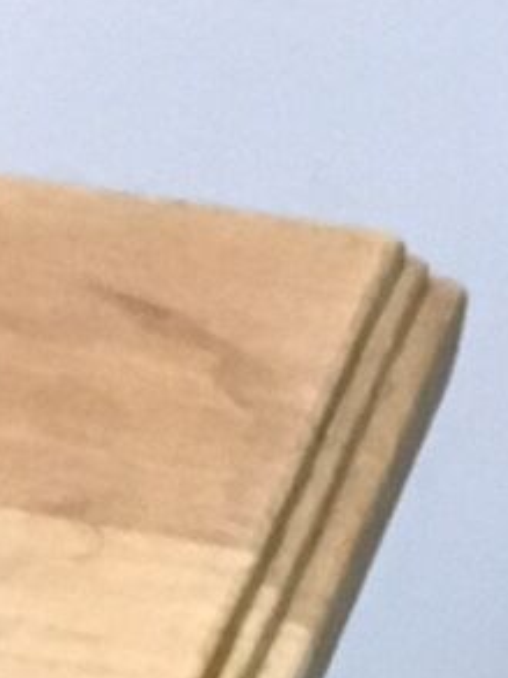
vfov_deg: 8.2
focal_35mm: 200
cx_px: -1130
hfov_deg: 6.6
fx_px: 3913
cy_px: 2136
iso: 200
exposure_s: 1/20
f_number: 2.2
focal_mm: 4.15
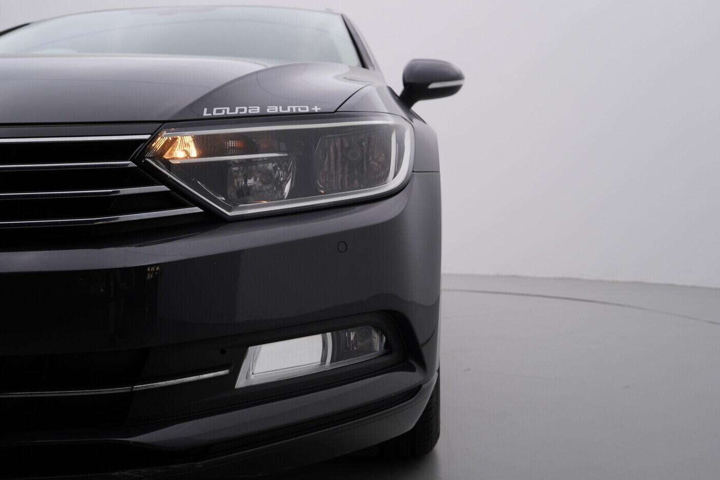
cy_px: 235
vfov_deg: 35.9
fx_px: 740
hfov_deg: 51.9
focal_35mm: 37
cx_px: 365
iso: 125
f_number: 4.5
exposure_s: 1/100
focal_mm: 24
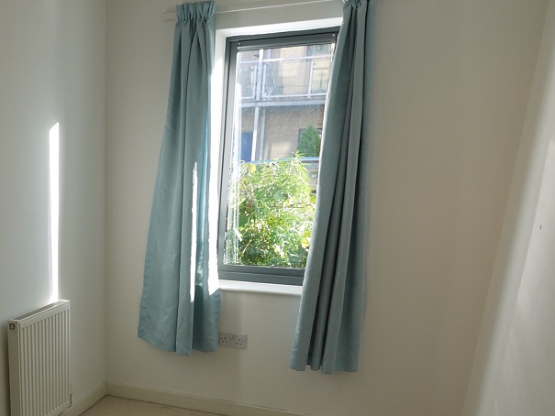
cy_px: 375
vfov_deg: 36.3
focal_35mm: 37
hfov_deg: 46.6
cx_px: 88
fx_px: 593
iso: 100
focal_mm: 7
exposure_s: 1/80
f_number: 4
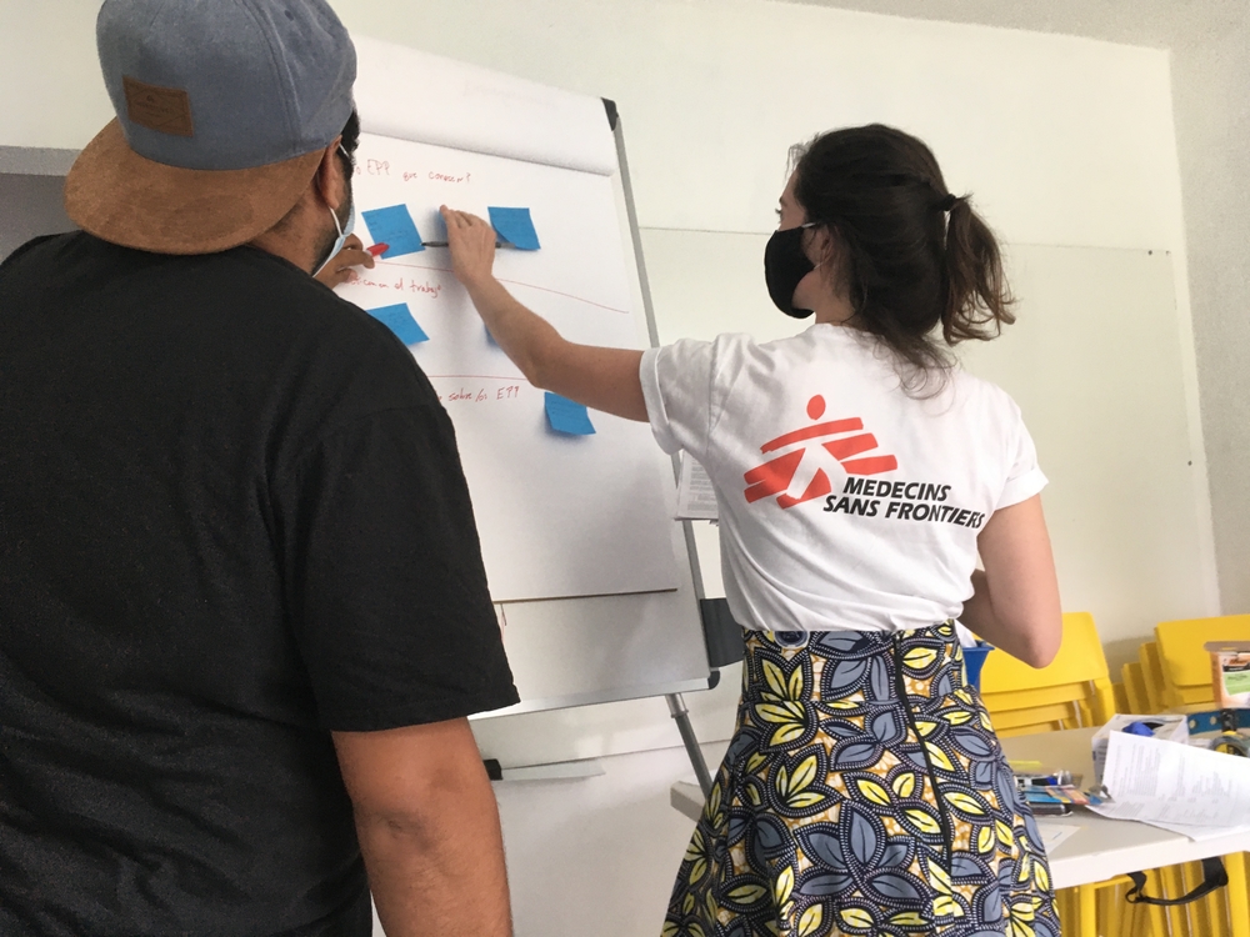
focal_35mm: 29
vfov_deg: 48.2
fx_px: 1047
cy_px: 468
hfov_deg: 61.7
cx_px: 625
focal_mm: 4.15
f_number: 2.2
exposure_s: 1/30
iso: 40
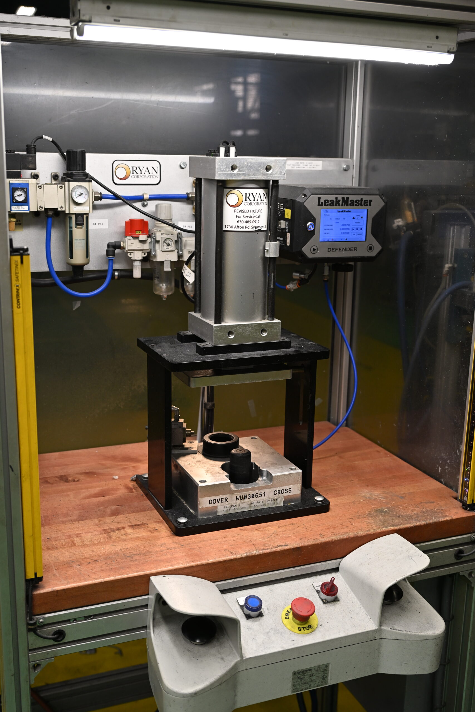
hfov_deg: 32.6
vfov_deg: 47.4
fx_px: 811
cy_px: 356
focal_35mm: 41
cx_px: 238
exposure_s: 1/125
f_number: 4
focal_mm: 41
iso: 500
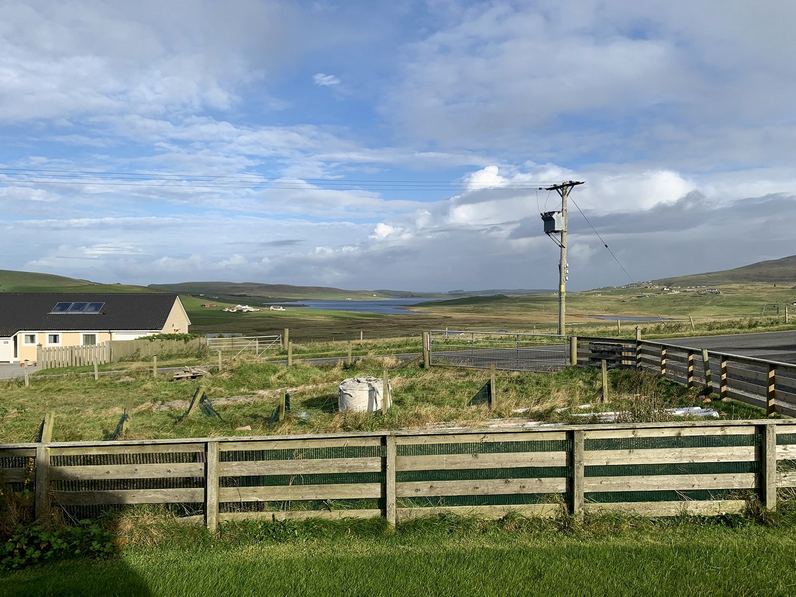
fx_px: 598
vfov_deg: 53.1
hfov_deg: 67.3
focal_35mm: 26
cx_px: 398
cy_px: 298
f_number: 1.8
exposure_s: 1/2681
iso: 25
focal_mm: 4.25
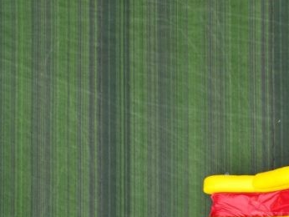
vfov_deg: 19.8
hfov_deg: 23.0
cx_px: 415
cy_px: 239
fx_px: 593
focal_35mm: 71
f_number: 1.7
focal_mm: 6.72
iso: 100
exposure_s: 1/500
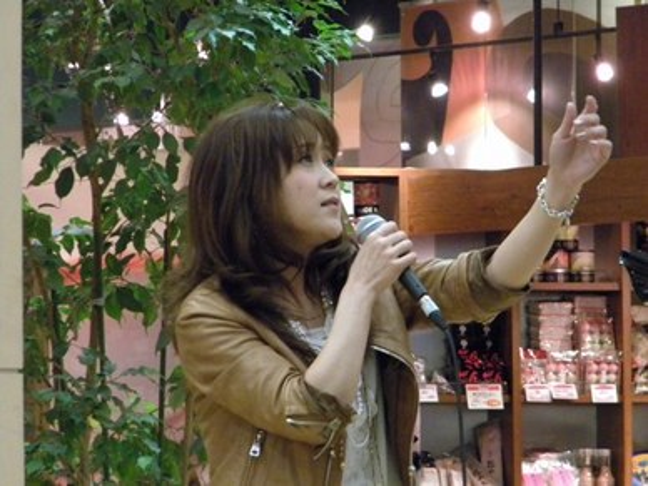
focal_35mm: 226
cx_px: 324
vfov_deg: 6.6
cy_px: 243
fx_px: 4231
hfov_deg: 8.8
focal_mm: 41
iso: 800
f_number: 5.4
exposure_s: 1/23.3
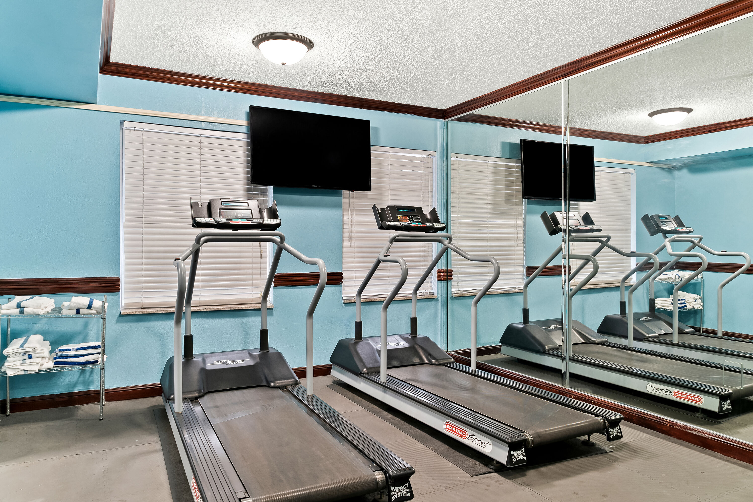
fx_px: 502
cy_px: 251
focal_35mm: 24
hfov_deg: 73.7
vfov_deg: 53.1
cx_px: 376
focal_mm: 24
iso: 400
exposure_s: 1.6
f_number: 10
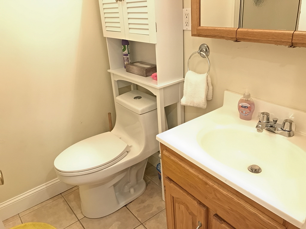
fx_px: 248
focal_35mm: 28
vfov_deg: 49.7
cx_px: 153
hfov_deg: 63.4
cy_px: 114
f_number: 1.8
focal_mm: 3.99
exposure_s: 1/15
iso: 40
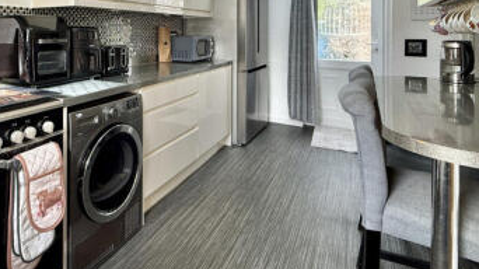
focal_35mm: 26
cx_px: 159
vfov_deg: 41.2
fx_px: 330
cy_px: 32
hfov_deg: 69.8
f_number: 2.2
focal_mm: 2.22
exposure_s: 1/100
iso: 100
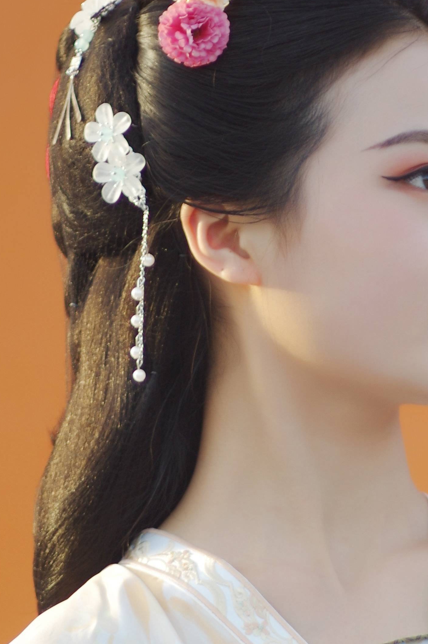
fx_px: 15149
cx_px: 456
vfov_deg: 2.4
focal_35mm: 848
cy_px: 582
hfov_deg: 1.6
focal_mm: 200
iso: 125
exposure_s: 1/200
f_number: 2.8
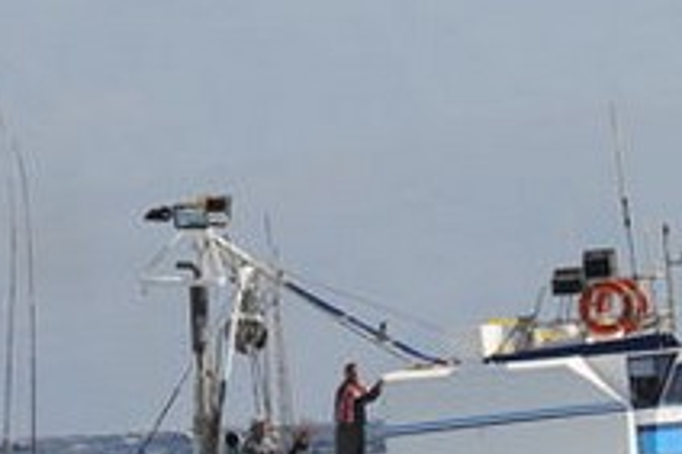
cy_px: 285
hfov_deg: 2.3
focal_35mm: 892
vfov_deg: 1.5
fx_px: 16885
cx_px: 782
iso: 400
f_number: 13
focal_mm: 300
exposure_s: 1/500
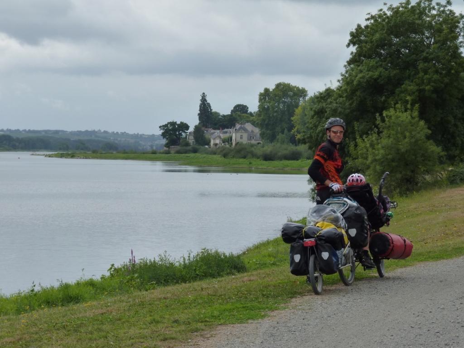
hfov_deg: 13.2
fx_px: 2011
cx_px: 232
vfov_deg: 9.9
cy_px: 174
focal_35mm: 150
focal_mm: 26.7
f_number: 5.6
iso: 125
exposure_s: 1/400
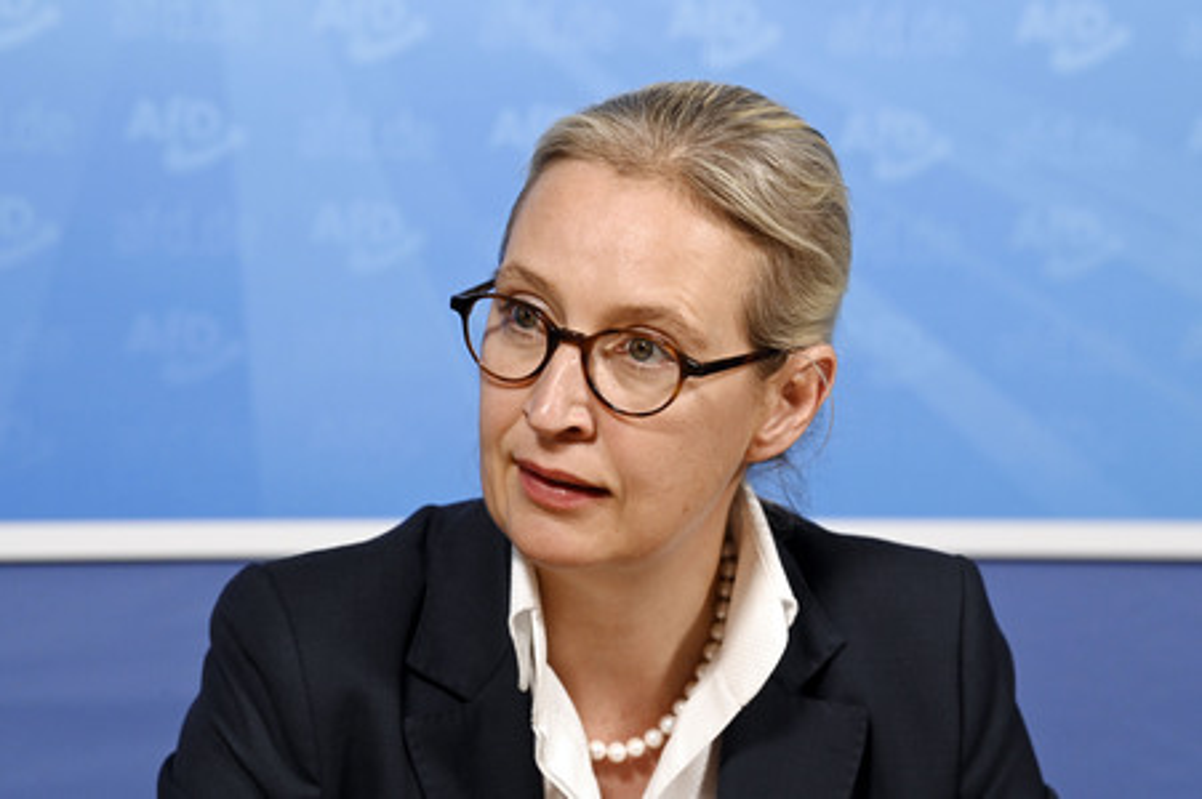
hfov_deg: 10.3
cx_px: 601
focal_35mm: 200
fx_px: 6673
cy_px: 400
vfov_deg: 6.9
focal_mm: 200
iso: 3200
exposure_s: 1/500
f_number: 7.1
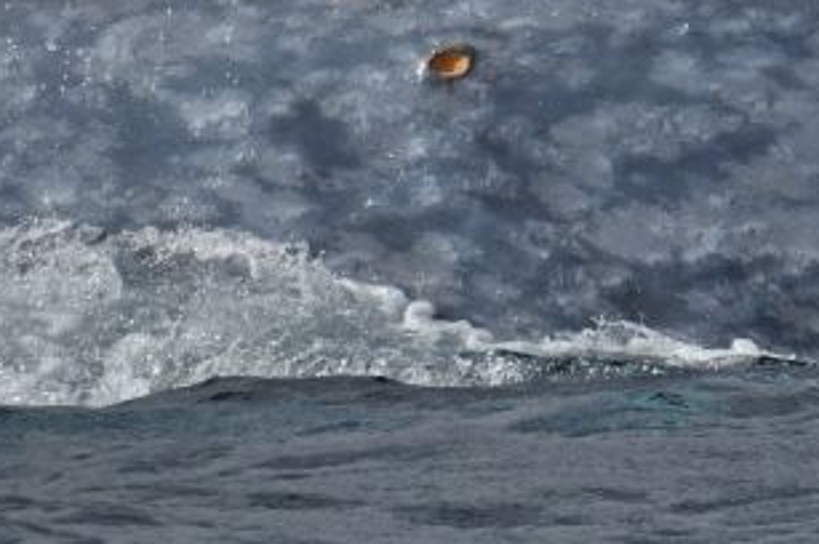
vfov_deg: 0.9
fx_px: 35588
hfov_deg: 1.3
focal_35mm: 1566
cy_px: 44
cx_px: 582
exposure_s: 1/8000
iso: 800
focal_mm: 600
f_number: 6.3
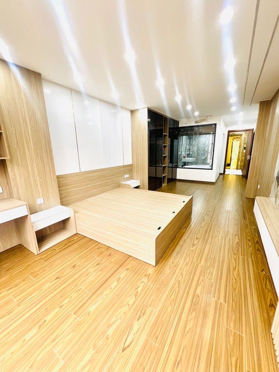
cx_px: 140
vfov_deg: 106.2
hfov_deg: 89.9
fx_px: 140
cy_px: 186
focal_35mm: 13
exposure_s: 1/99
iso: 200
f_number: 1.8
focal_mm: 1.57
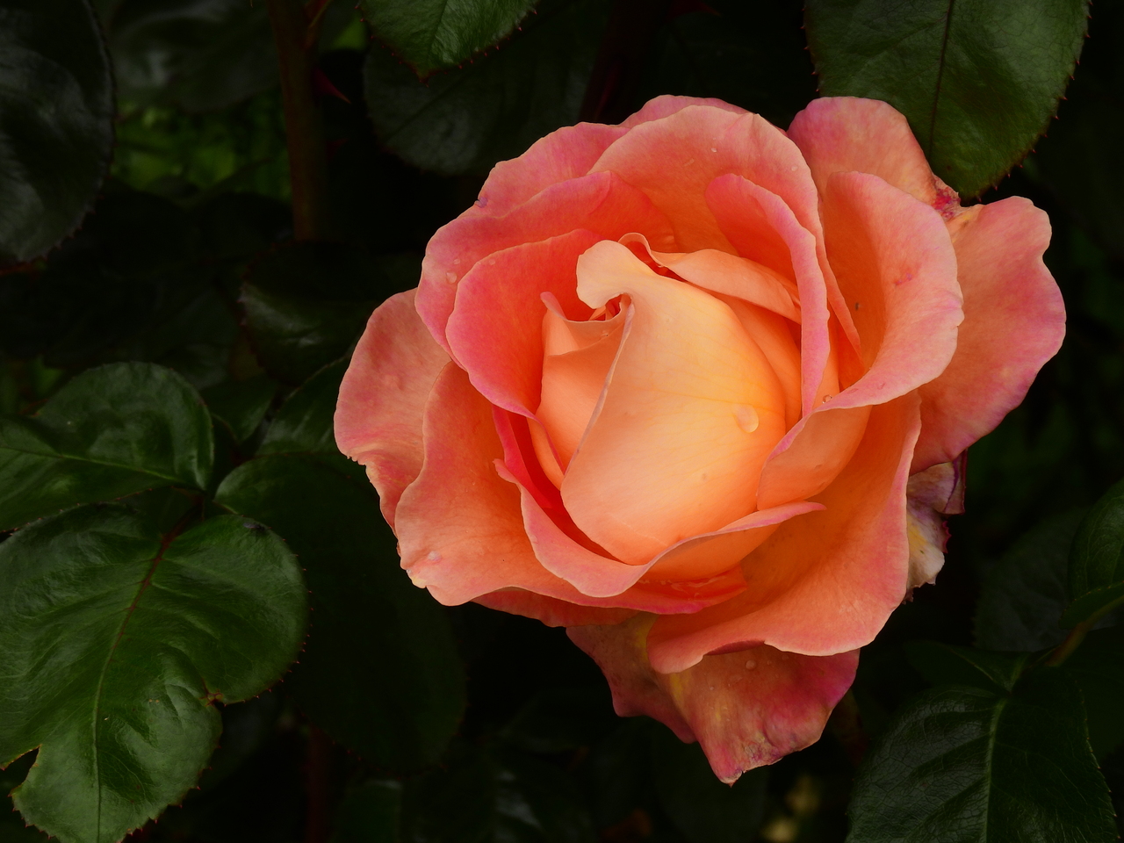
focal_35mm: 350
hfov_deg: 5.7
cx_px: 562
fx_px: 11365
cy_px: 422
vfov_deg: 4.2
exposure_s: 1/800
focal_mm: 62.5
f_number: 5
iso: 100
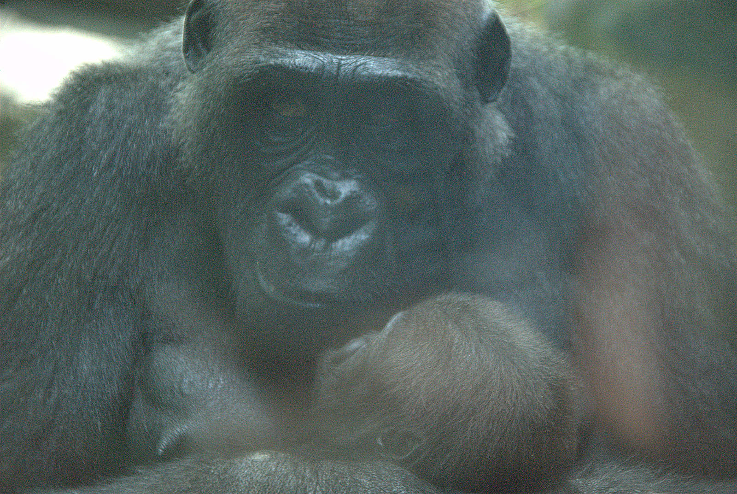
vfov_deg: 7.9
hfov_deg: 11.8
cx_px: 368
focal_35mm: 174
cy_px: 247
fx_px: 3567
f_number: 6
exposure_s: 1/50
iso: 1600
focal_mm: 116
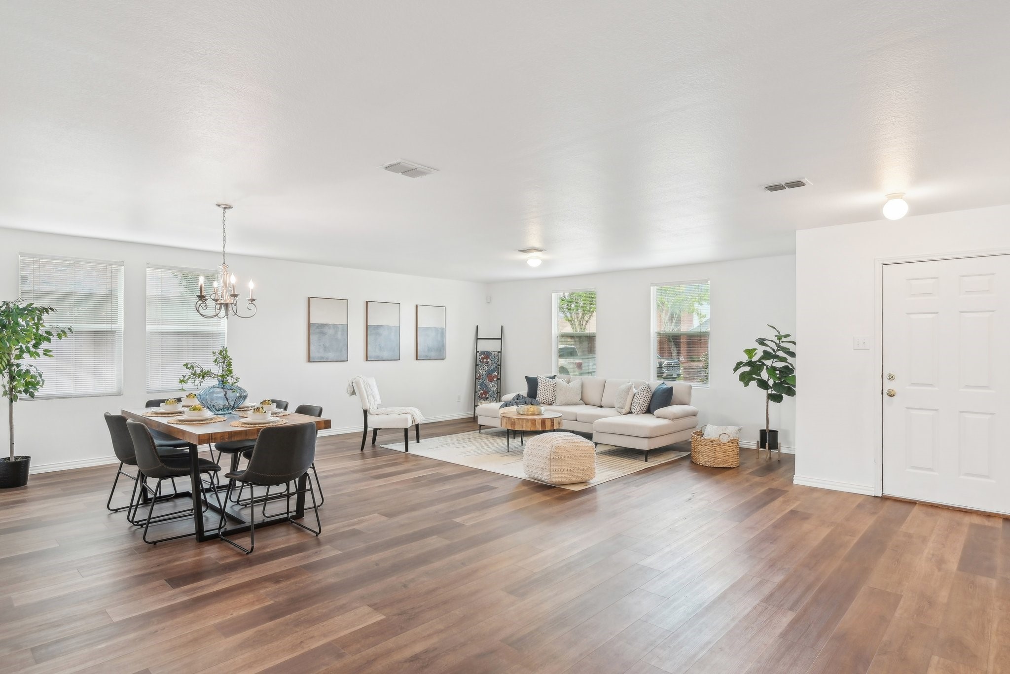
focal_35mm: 18
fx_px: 519
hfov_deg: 88.4
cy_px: 337
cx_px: 505
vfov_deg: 66.0
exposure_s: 1/8
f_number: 8
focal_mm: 18.5
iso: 400
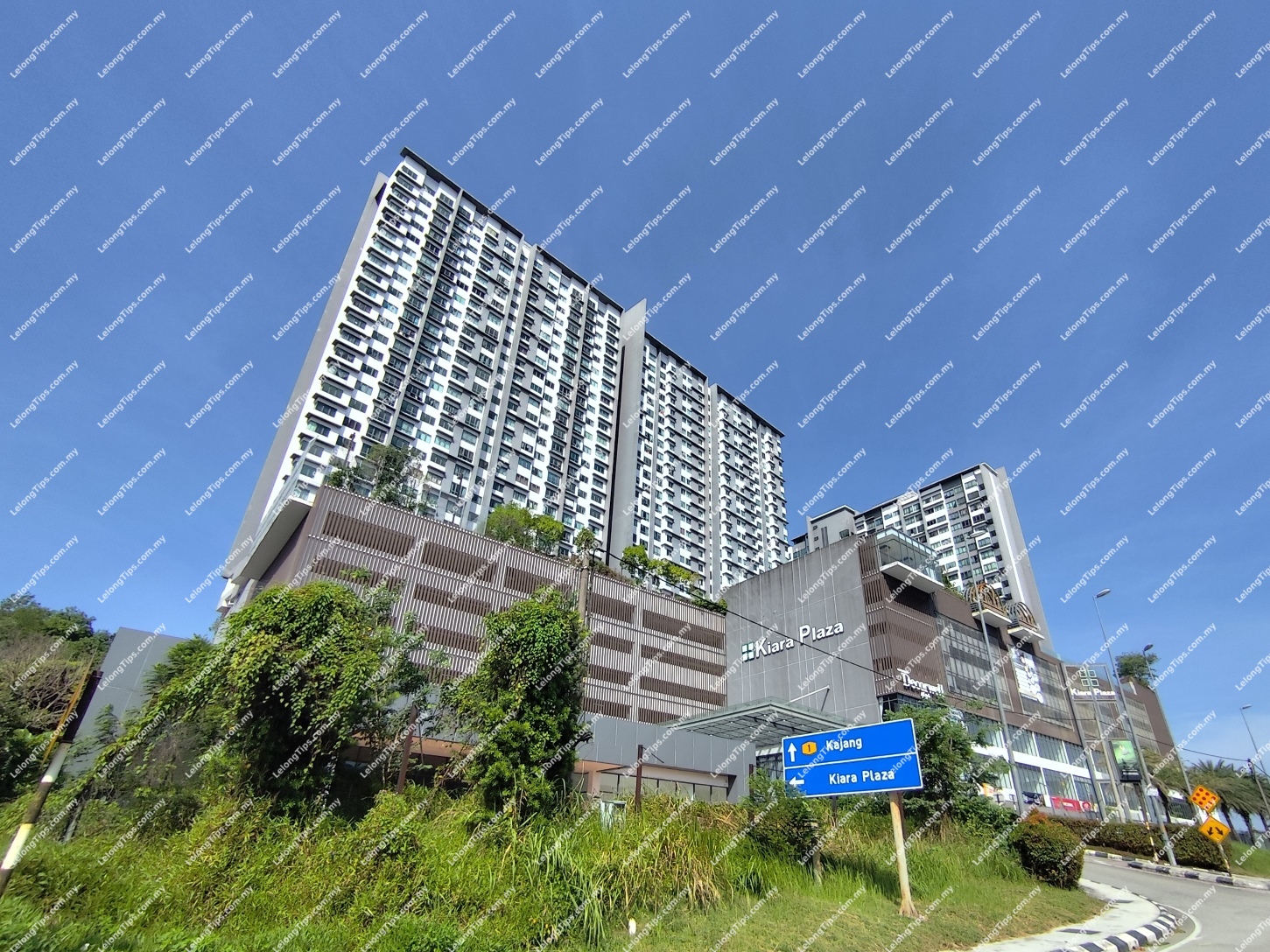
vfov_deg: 78.1
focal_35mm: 16
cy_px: 476
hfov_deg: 94.5
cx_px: 635
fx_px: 587
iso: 50
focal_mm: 1.65
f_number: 2.2
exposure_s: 1/1748
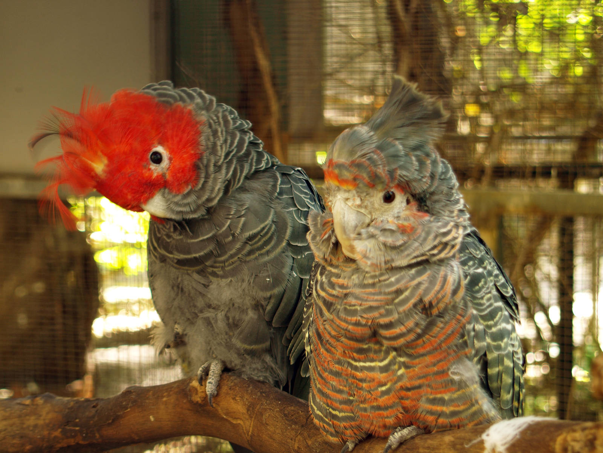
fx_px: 1568
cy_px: 226
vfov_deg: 16.4
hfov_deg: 21.8
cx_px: 302
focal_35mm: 90
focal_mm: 45
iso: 160
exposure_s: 1/5
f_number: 5.6
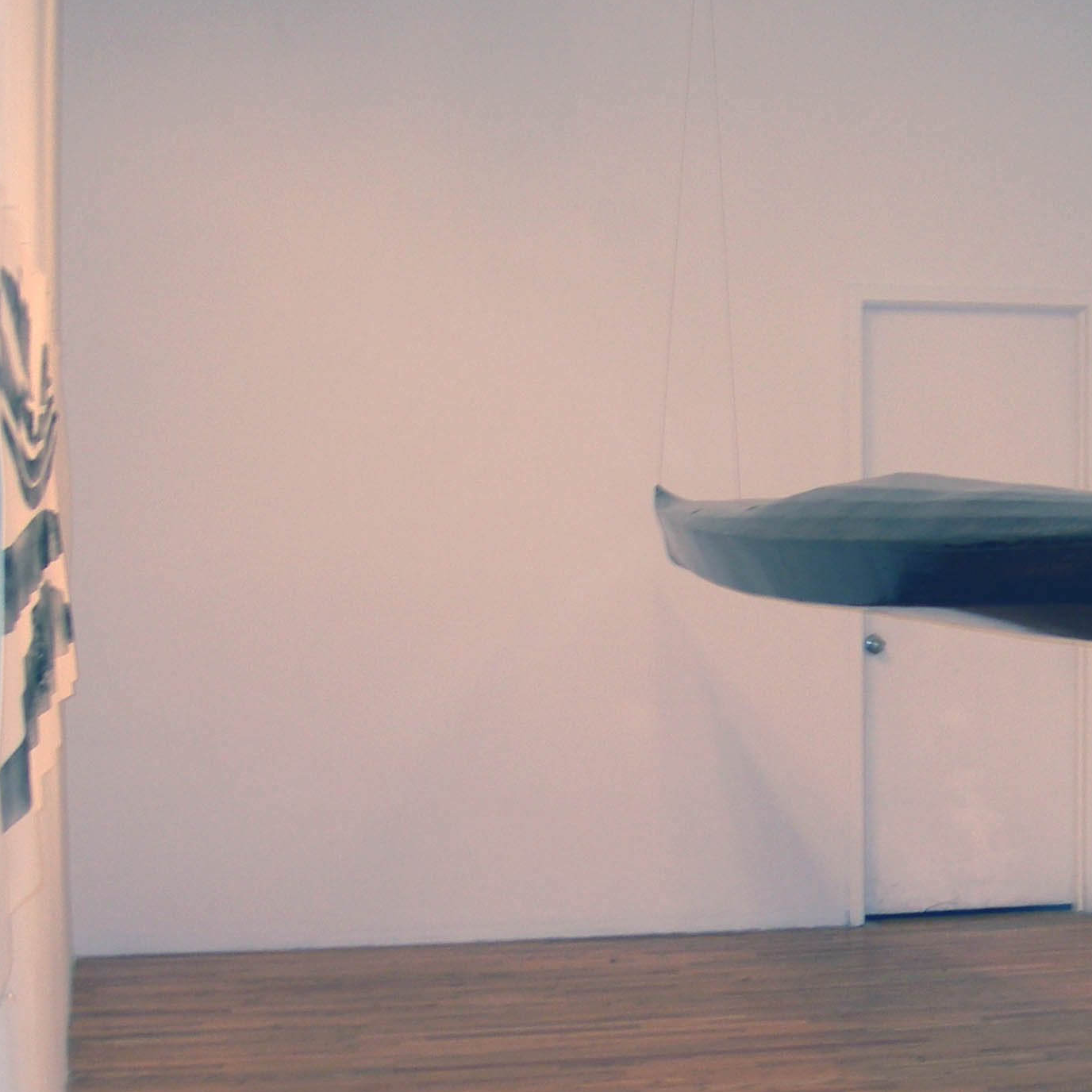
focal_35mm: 75
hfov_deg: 22.3
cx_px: 1047
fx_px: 2677
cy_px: 607
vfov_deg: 23.0
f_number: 2.8
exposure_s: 1/30
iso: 50
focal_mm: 7.8
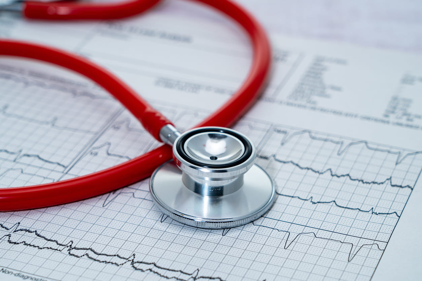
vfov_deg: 13.0
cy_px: 140
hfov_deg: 19.5
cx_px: 211
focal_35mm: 105
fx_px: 1231
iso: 100
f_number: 9
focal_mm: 105
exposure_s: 1/40
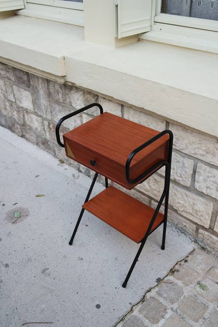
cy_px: 171
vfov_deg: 54.4
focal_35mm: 35
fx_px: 318
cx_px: 113
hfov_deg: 37.9
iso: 200
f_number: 3.5
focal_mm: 22
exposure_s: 1/60
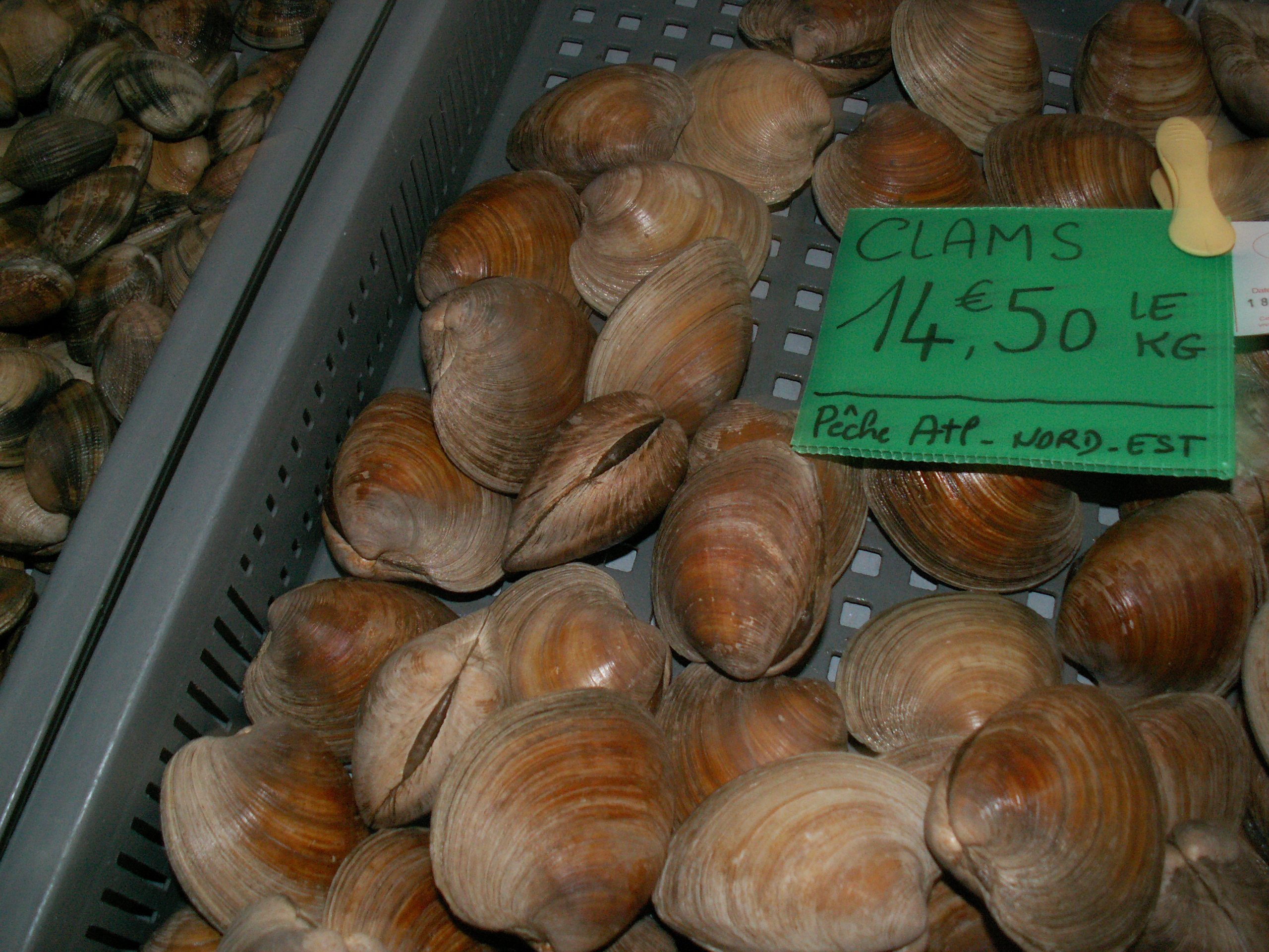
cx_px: 634
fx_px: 1283
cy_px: 476
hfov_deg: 52.6
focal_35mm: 35
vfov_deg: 40.7
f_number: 3.2
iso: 160
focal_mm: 5.86
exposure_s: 1/40
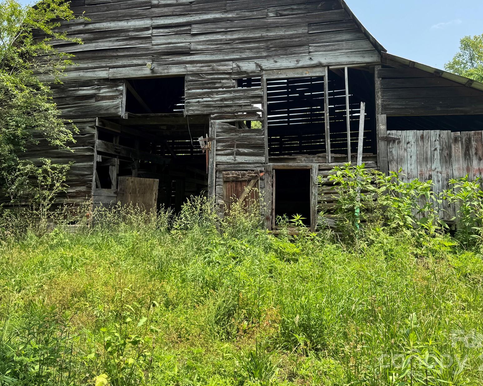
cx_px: 235
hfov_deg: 57.2
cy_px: 149
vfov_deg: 46.8
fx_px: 443
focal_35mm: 31
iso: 80
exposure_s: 1/1488
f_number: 1.78
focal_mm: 6.76
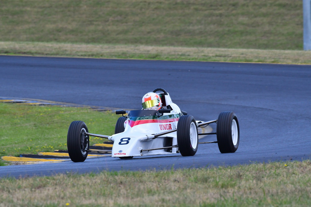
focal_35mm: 585
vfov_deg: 2.4
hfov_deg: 3.5
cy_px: 104
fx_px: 5055
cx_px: 156
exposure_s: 1/640
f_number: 11
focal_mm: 390
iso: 1000
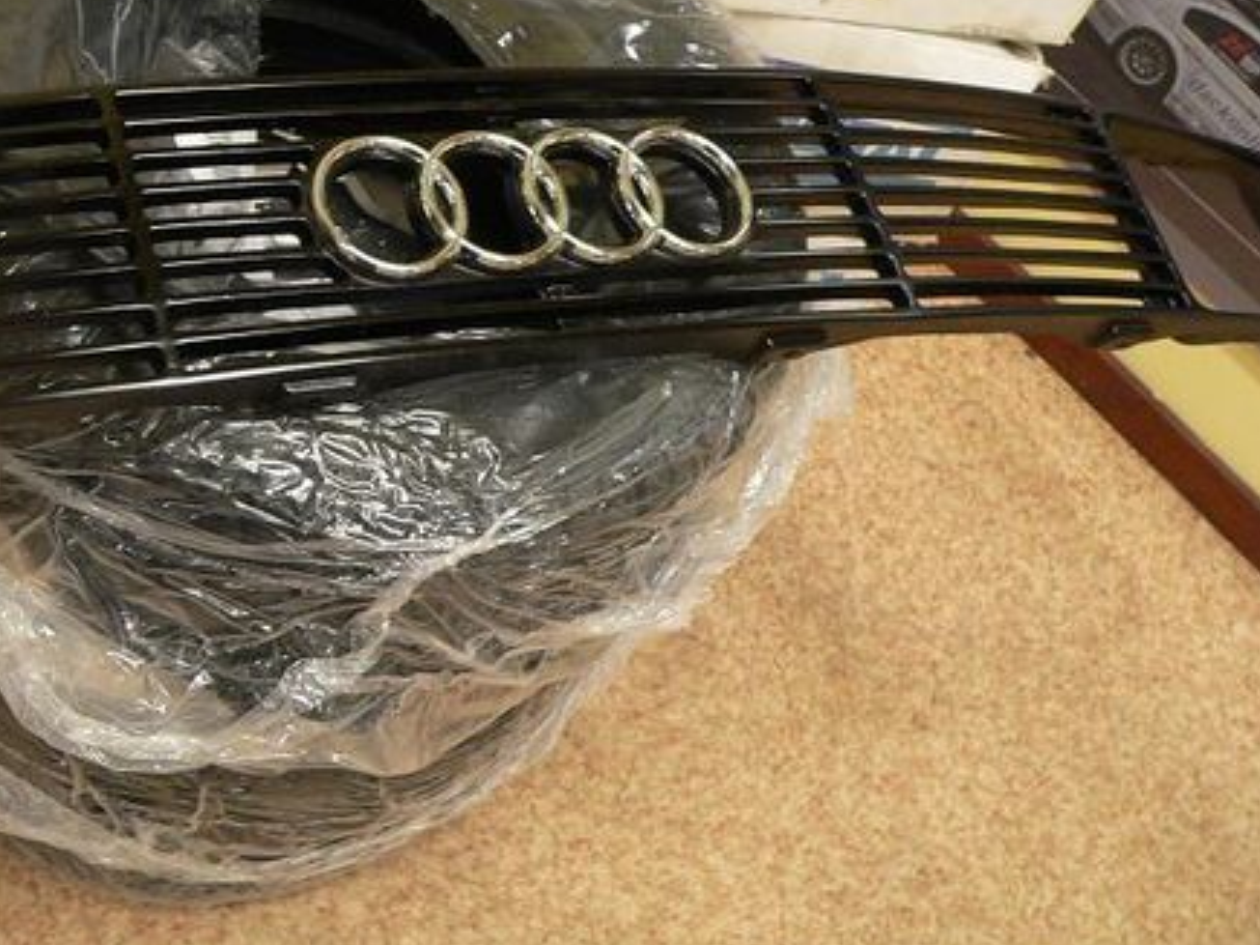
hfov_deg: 35.6
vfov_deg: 27.4
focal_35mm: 53
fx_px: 1929
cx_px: 356
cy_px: 325
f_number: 2.8
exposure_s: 1/20
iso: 200
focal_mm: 6
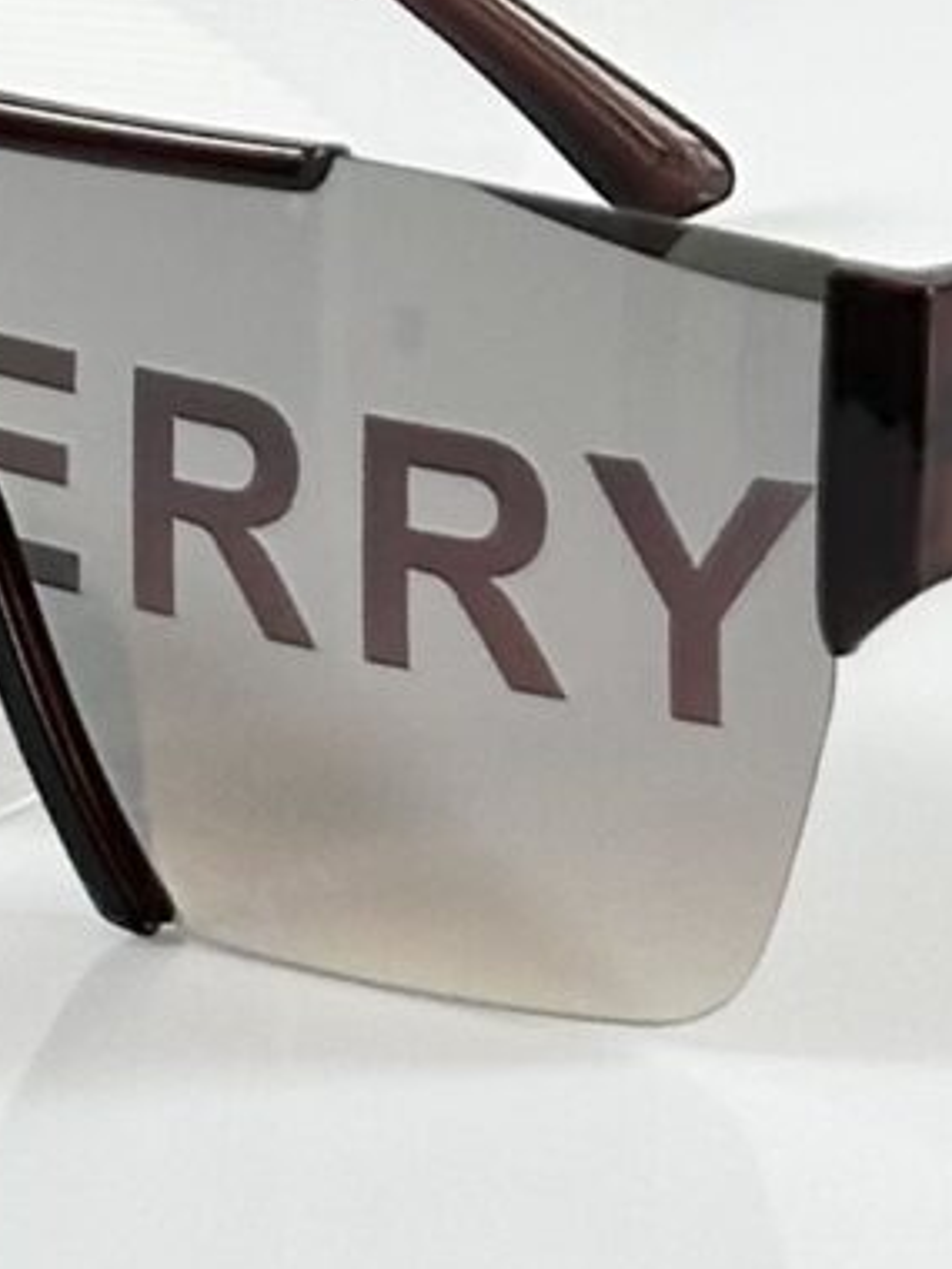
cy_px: -2137
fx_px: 11844
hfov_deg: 4.6
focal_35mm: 323
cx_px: 164
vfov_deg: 5.8
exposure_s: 1/121
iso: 80
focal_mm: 6.86
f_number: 1.78
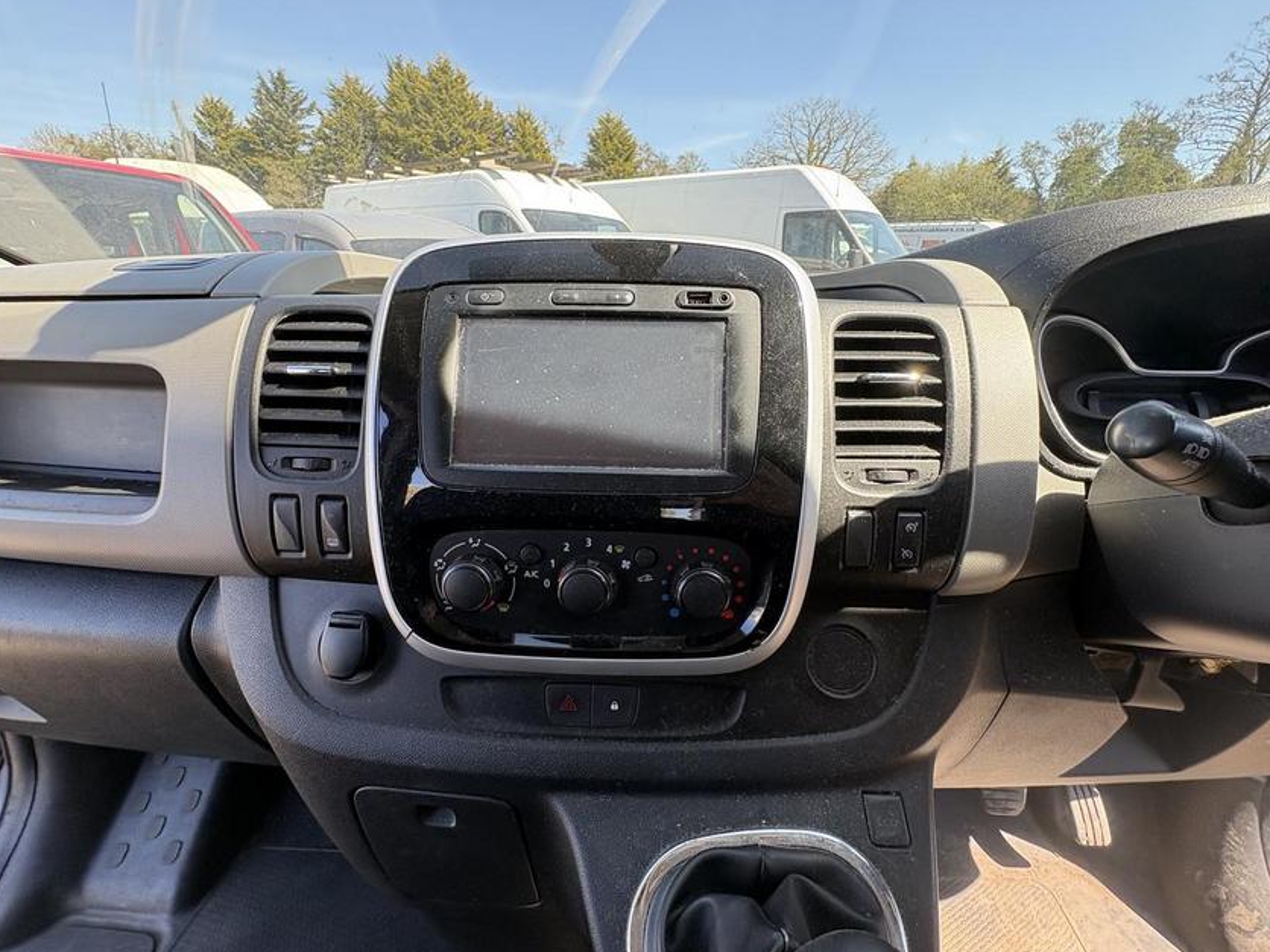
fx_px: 550
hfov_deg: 98.1
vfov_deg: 81.7
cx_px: 662
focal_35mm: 15
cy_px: 474
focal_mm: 2.22
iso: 80
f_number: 2.2
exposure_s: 1/137
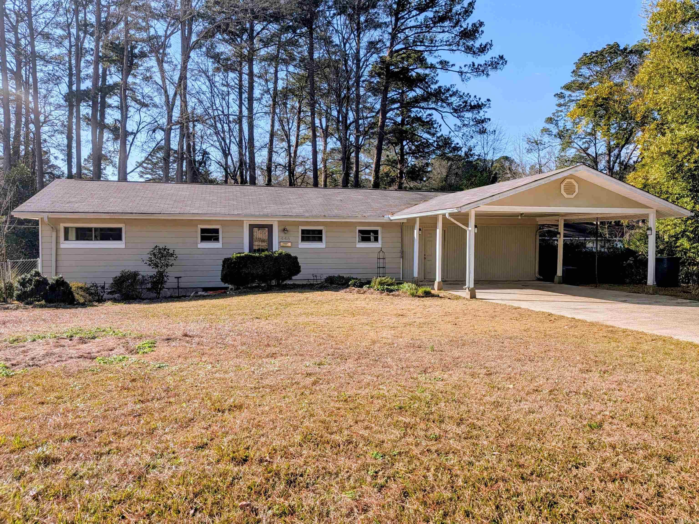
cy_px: 262
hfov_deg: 71.6
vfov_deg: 56.8
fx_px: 485
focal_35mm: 24
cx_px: 350
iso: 26
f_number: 1.7
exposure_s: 1/1418
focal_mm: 4.53
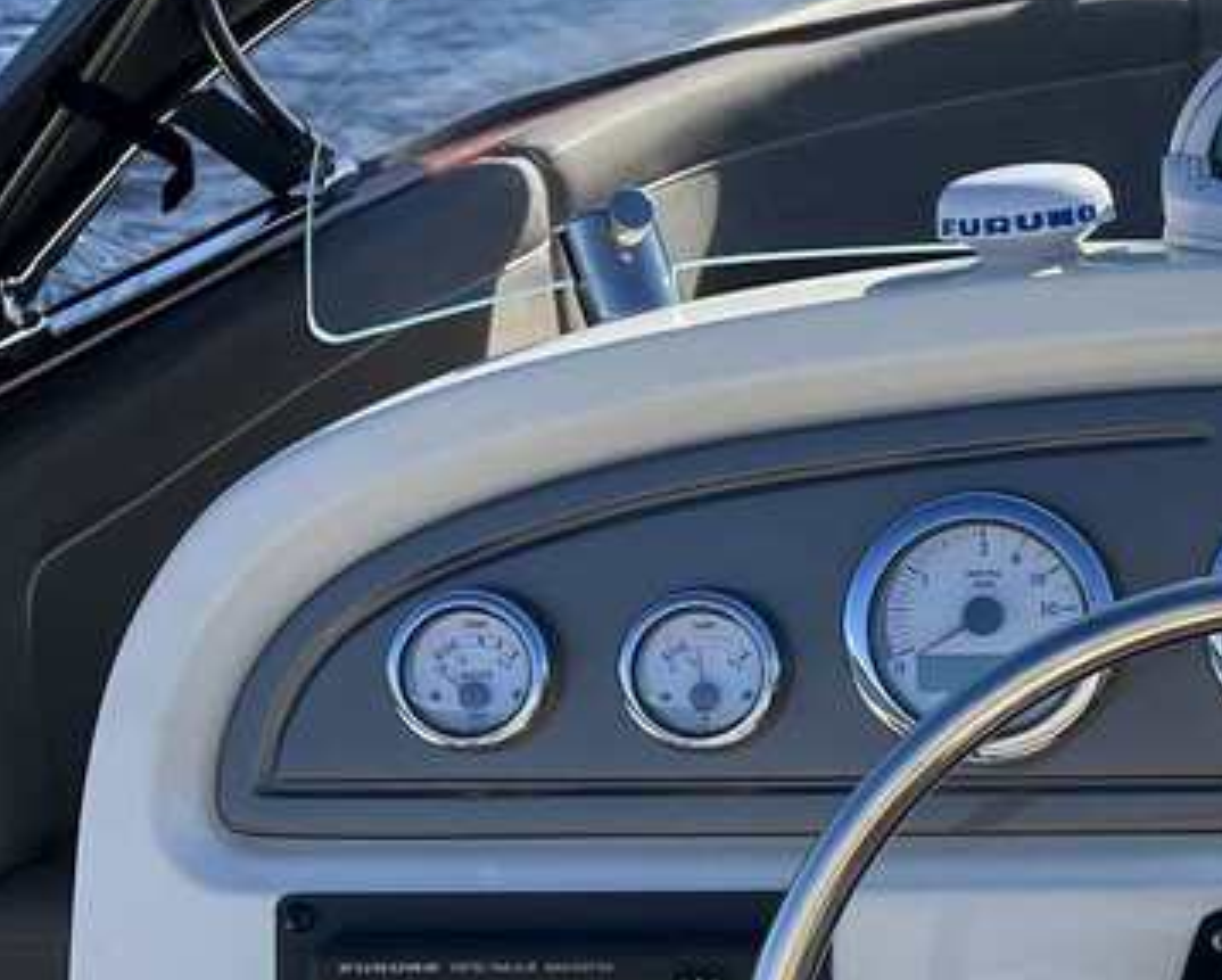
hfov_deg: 21.0
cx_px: 1434
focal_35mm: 85
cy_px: 662
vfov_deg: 18.0
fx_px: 3077
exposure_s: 1/3571
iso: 50
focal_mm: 5.7
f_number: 1.5
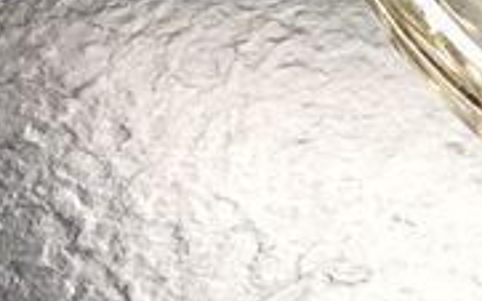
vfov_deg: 7.0
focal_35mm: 187
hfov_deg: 10.5
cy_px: 212
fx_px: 2456
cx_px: 884
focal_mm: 3.3
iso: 32
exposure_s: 1/25
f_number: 2.4
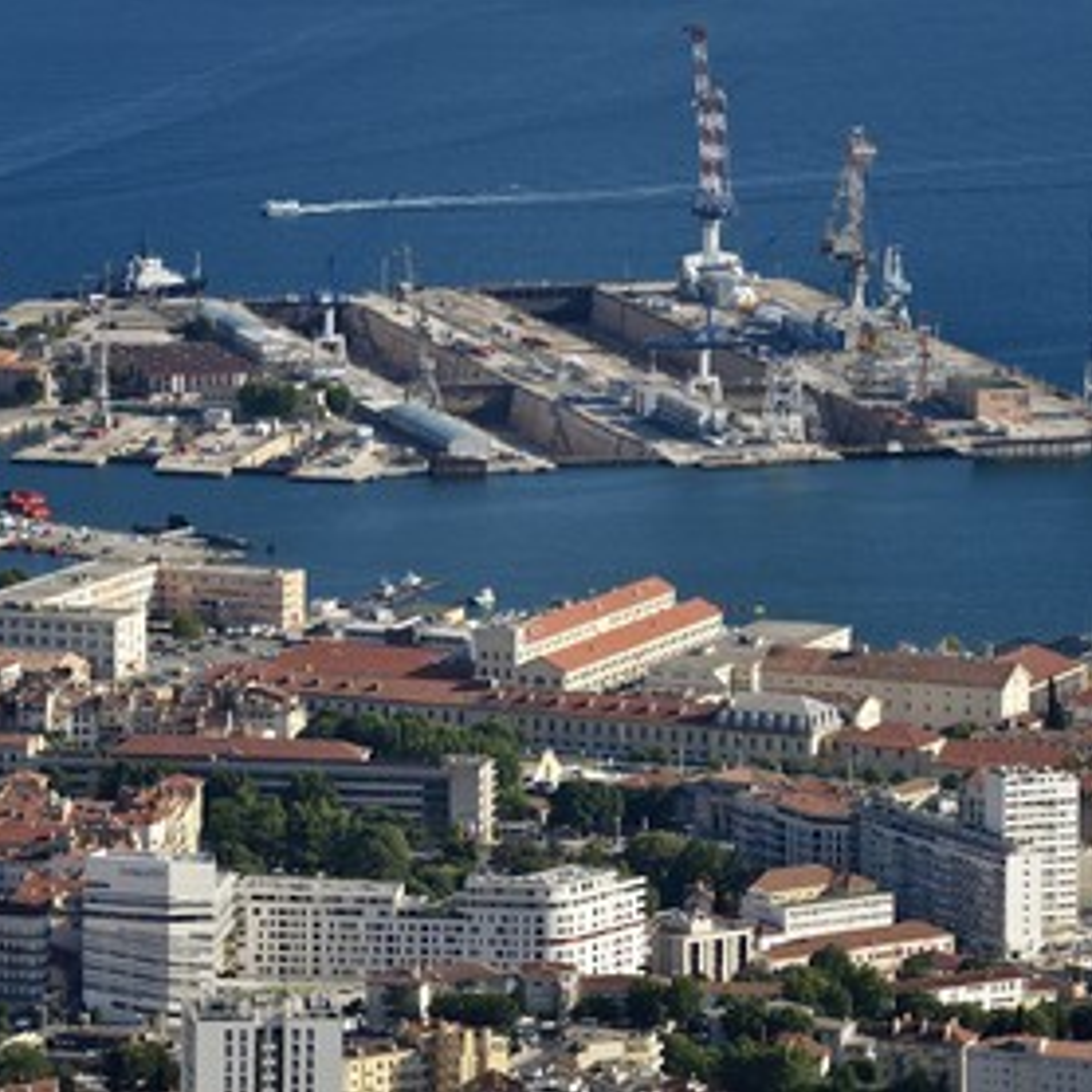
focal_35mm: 257
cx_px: 401
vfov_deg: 6.8
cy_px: 546
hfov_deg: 6.8
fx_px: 9172
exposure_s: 1/500
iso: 200
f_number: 9
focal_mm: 200
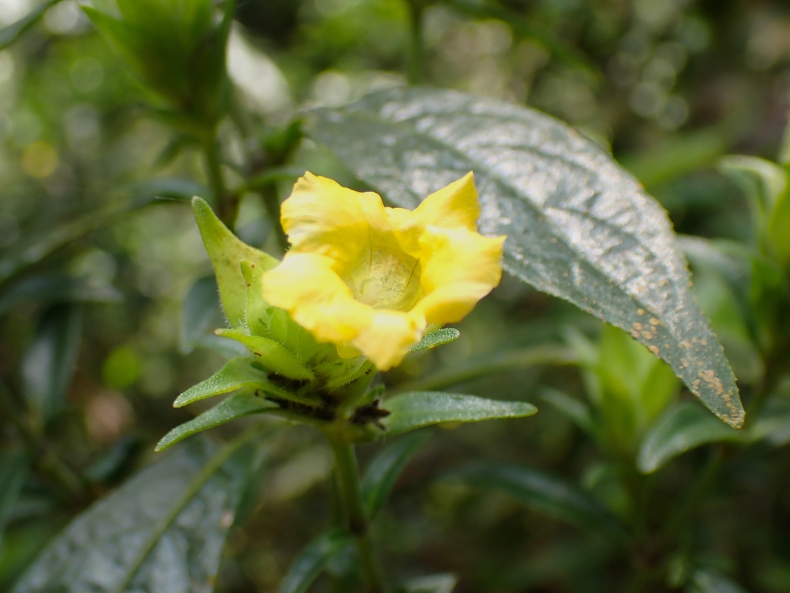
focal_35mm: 50
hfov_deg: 38.2
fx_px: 1141
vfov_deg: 29.1
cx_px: 395
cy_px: 296
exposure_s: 1/200
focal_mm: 9.01
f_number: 3.2
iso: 125
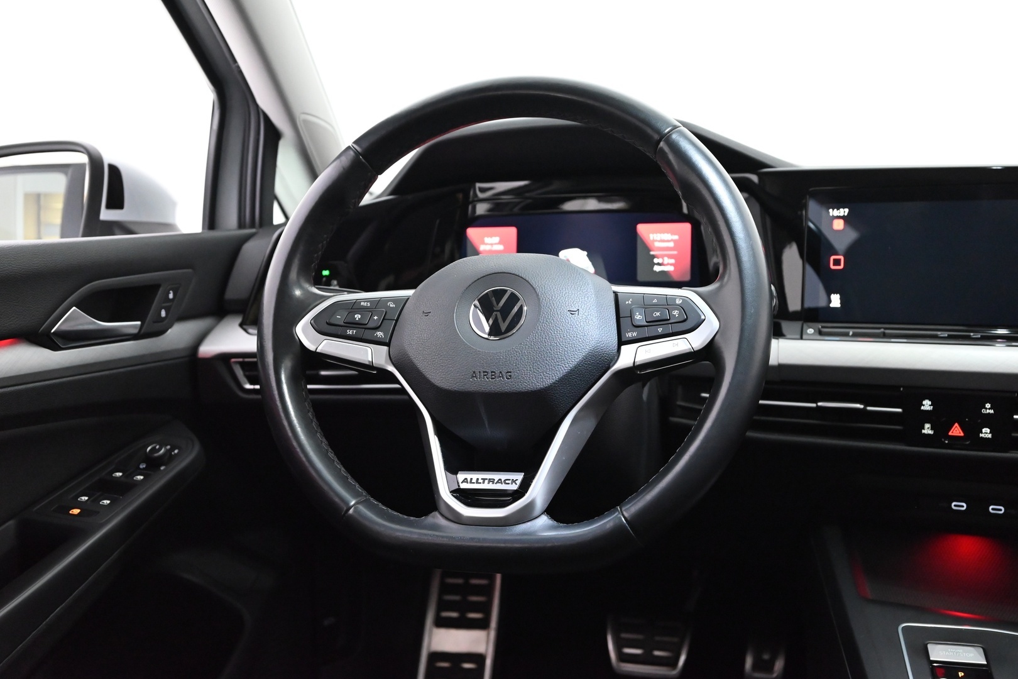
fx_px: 1018
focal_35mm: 36
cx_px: 509
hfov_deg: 53.1
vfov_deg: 36.9
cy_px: 340
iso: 6400
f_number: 5
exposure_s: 1/60
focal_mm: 36
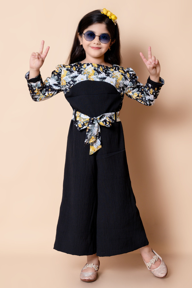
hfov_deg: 19.5
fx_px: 559
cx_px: 96
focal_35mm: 70
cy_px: 144
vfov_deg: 28.8
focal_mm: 70
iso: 250
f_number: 11
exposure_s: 1/160
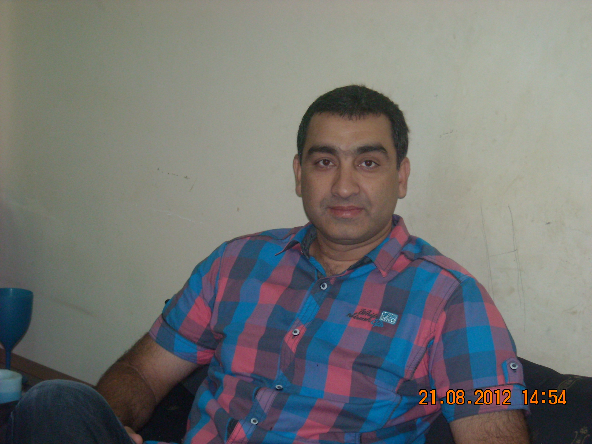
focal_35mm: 76
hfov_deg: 25.7
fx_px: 1300
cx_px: 296
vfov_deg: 19.4
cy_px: 222
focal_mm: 12.3
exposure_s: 1/60
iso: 400
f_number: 3.9
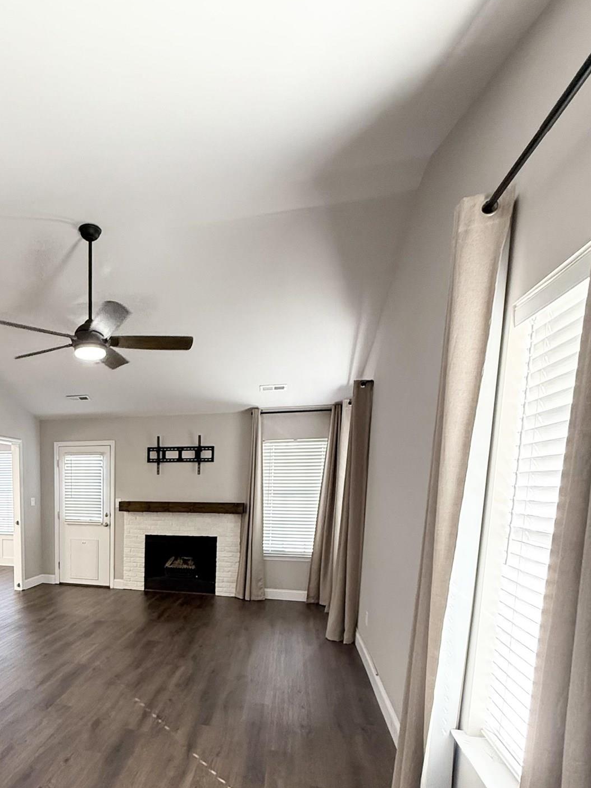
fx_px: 523
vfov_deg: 70.5
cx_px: 116
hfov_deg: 54.7
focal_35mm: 23
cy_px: 559
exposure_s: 1/120
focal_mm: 2.22
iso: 500
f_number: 2.2
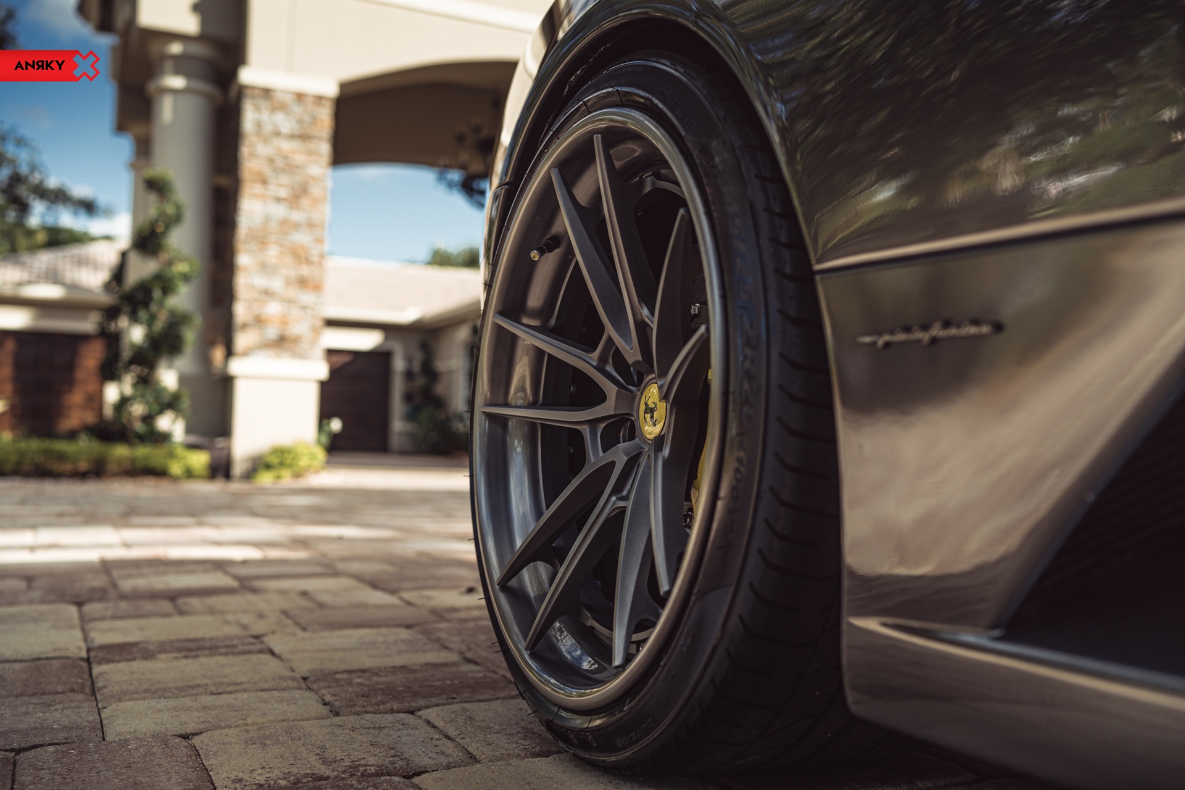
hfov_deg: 54.4
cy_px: 395
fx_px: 1152
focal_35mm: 35
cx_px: 592
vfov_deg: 37.9
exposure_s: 1/320
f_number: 2.8
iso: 100
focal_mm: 35
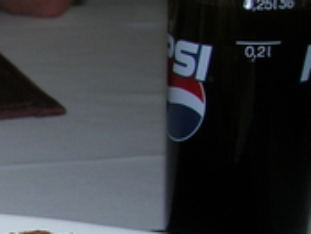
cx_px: -204
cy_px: 320
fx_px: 1179
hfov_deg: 13.8
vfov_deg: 11.0
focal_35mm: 131
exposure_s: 1/60.1
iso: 64
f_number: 2.8
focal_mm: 7.8
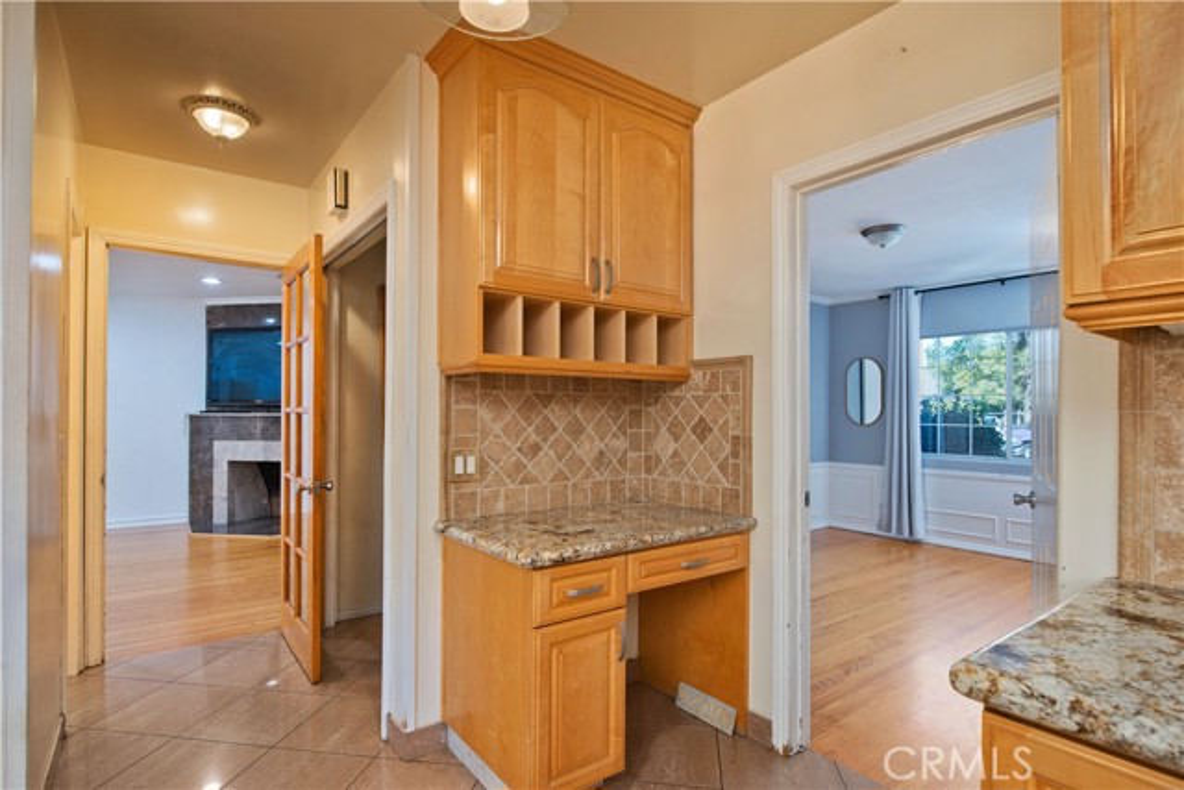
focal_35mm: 19
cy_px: 395
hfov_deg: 86.9
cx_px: 592
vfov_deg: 64.6
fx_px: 625
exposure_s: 1/20
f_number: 5.6
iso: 400
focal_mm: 19
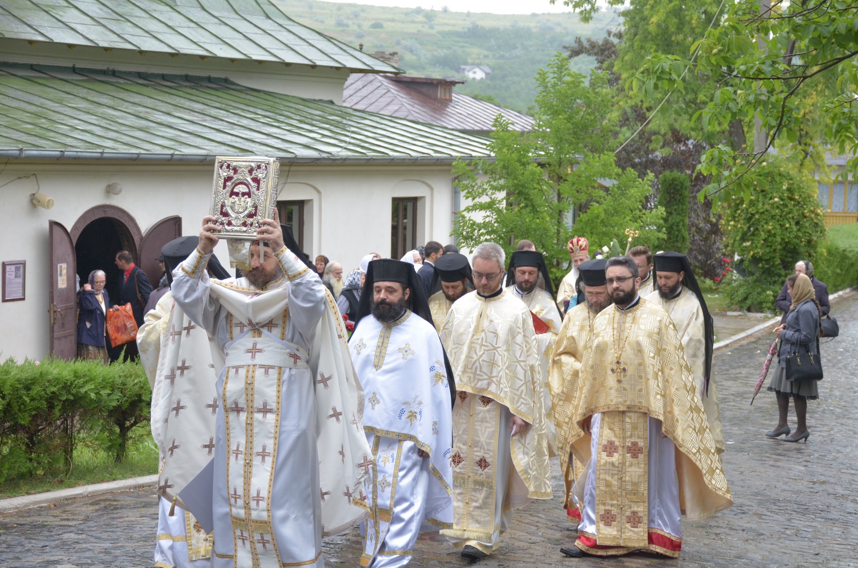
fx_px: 1784
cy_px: 284
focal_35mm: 75
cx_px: 429
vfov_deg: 18.1
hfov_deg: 27.0
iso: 800
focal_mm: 50
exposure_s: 1/640
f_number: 4.8
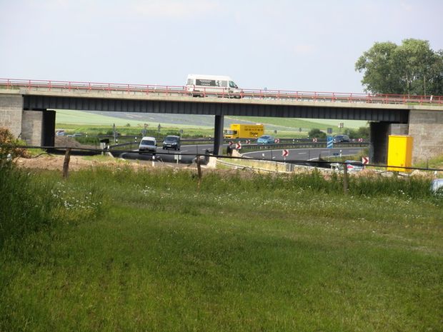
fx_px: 2150
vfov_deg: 8.8
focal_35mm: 168
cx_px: 222
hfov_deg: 11.8
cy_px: 166
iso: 64
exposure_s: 1/200
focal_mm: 30.1
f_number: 4.8
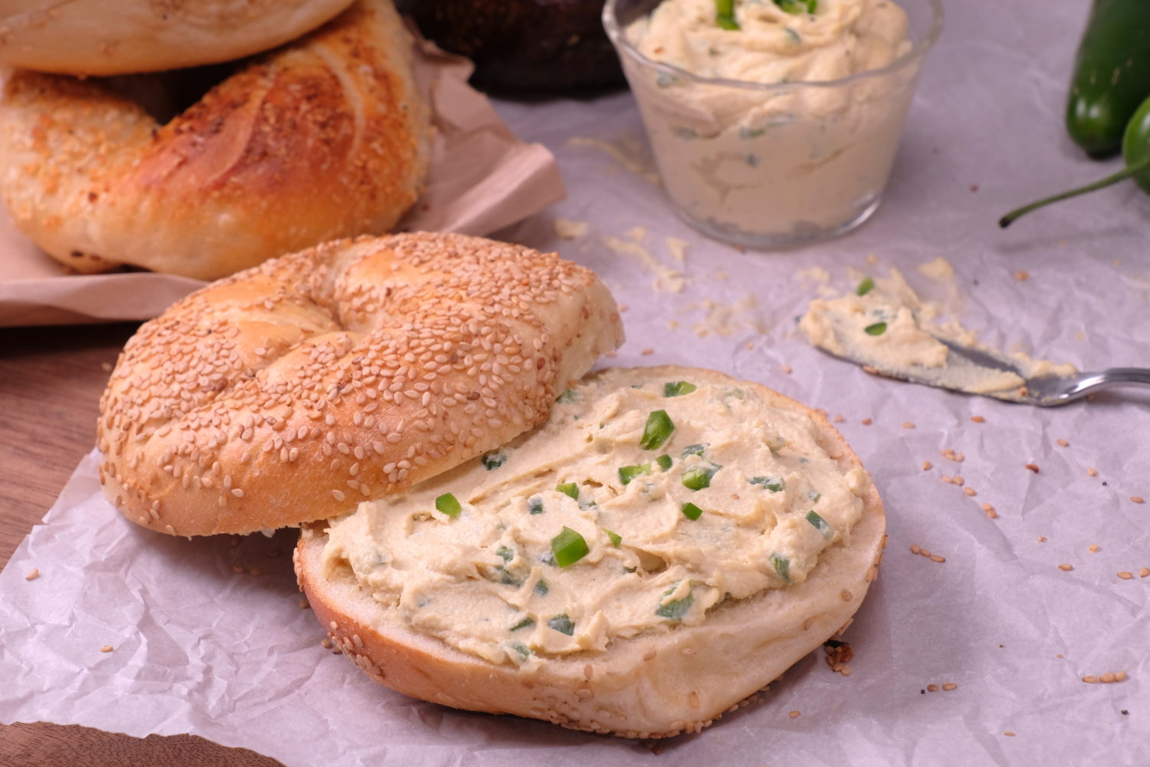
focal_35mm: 112
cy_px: 384
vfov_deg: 12.2
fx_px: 3577
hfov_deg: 18.3
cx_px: 575
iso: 320
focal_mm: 74.4
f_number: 10
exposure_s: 1/200
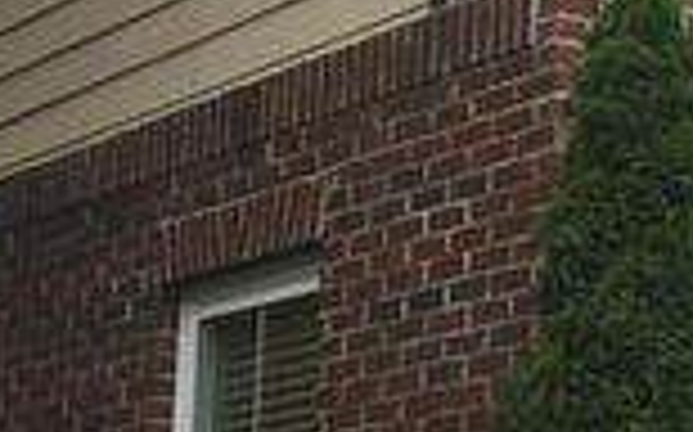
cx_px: 778
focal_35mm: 133
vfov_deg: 9.7
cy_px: -115
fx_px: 2510
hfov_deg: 15.3
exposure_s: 1/151
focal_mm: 4.15
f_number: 2.2
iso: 25
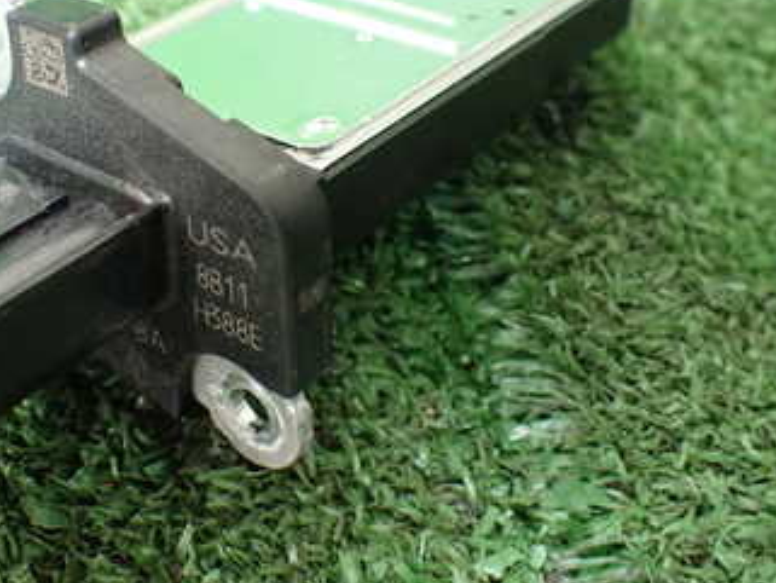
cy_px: 140
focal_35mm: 56
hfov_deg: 33.8
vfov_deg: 25.8
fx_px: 1256
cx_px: 210
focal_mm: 5.4
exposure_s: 1/100
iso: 800
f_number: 2.3
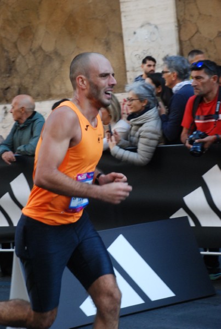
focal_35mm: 112
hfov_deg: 12.2
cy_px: 164
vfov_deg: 18.1
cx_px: 110
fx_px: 1031
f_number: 5.6
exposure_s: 1/400
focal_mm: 75
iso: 1000
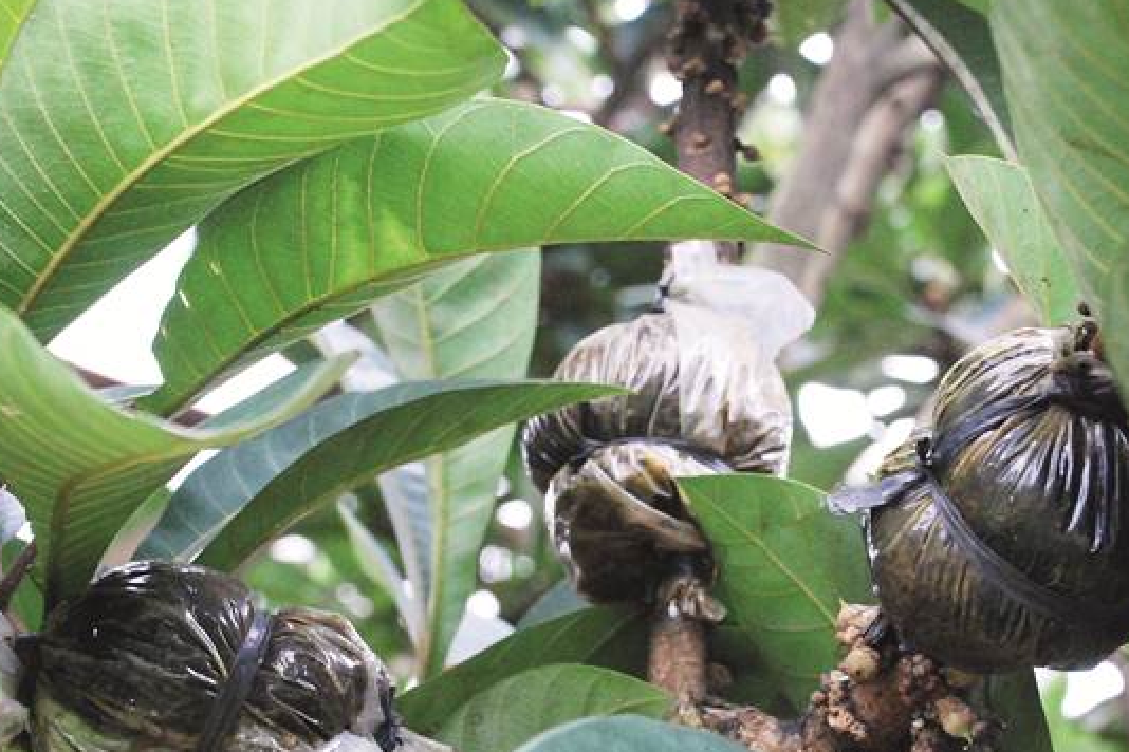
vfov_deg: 16.2
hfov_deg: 24.2
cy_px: 556
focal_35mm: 84
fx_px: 2628
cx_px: 666
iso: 1000
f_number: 6.3
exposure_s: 1/160
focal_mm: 35
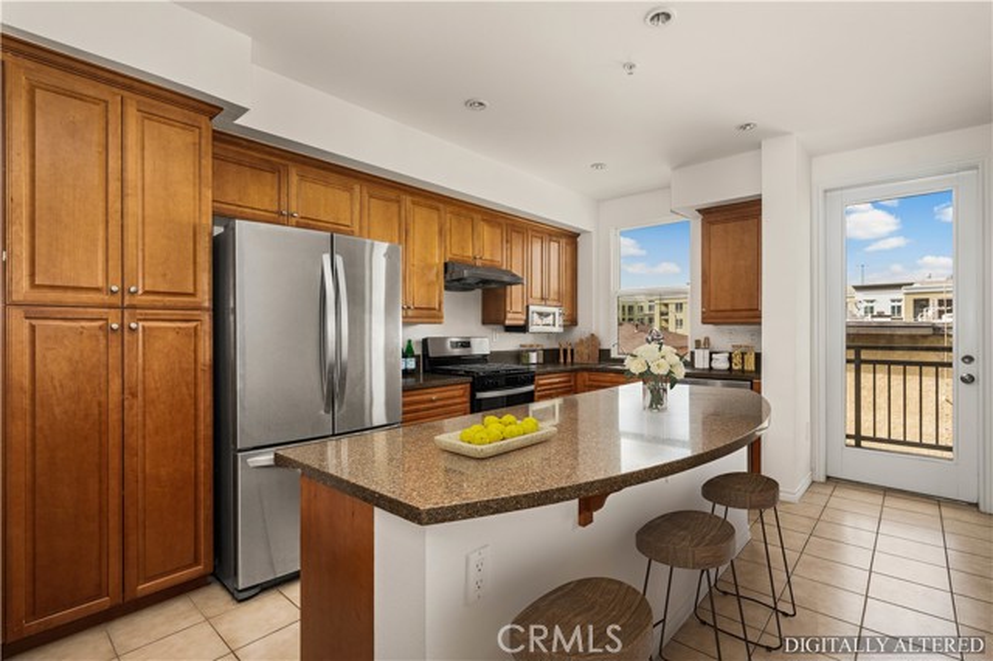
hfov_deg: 96.8
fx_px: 441
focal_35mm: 16
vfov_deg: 73.7
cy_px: 330
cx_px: 496
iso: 100
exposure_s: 1/200
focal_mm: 16
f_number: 7.1
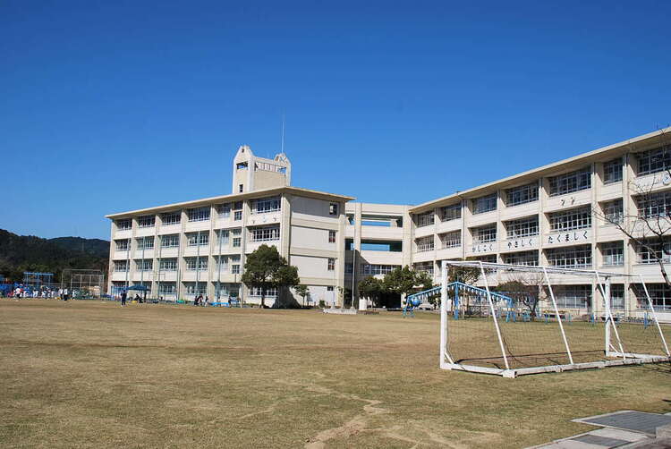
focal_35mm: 38
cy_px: 224
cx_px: 336
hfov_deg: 51.2
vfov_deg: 35.6
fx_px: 700
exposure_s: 1/320
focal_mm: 25
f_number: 9
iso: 100
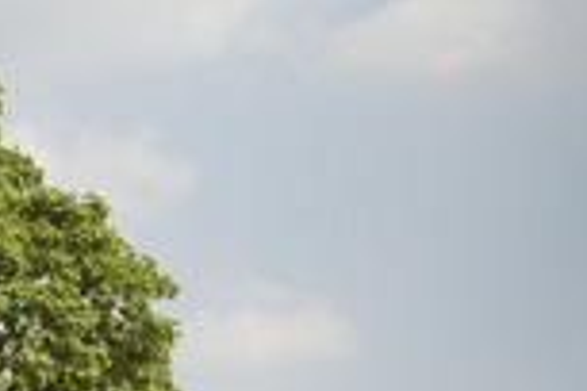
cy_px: 759
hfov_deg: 12.9
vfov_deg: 8.7
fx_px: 2429
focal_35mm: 149
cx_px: -334
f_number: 3.2
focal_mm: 38
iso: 250
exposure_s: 1/4000
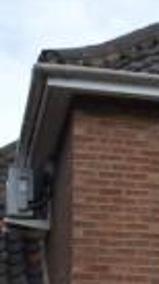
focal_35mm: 98
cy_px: 314
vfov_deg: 20.7
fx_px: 735
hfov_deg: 12.0
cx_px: 211
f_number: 6.3
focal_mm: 18
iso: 100
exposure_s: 1/160
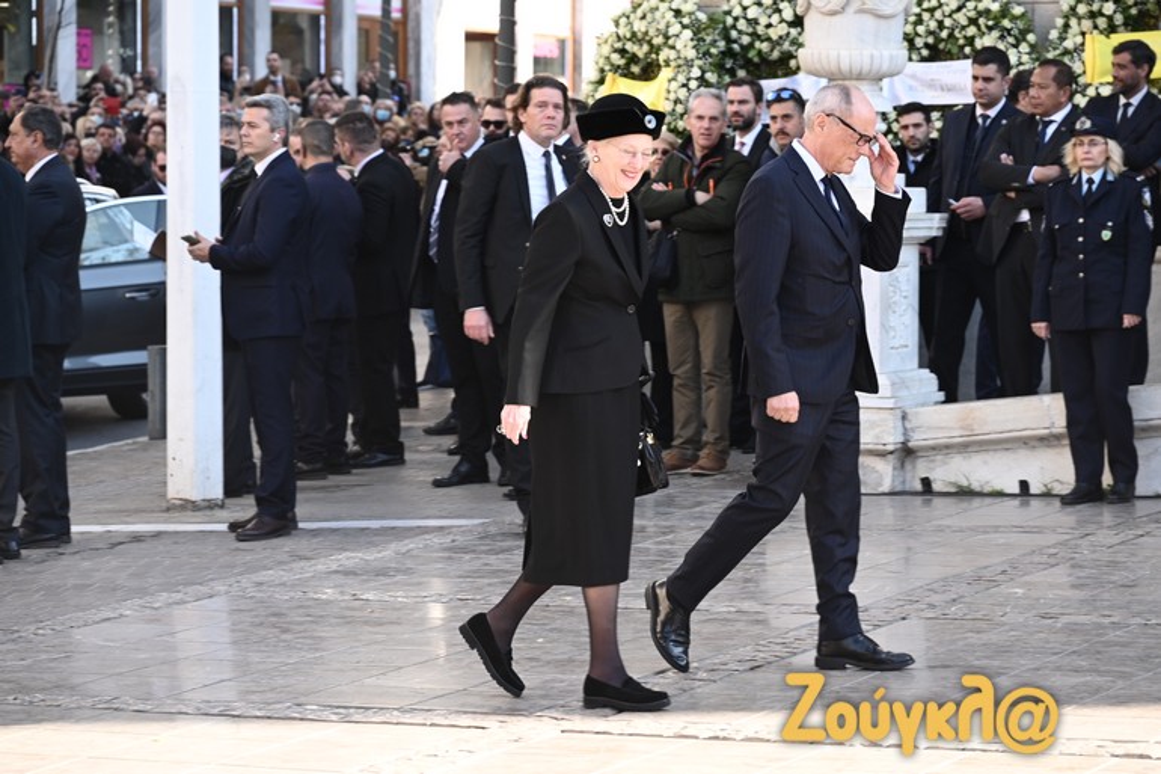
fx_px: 3869
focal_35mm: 120
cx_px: 580
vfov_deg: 11.4
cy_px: 387
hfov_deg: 17.1
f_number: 6.3
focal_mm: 120
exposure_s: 1/250
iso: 400
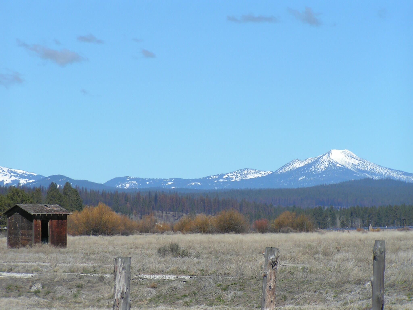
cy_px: 155
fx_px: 2350
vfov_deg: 7.5
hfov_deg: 10.0
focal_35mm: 197
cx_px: 206
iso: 50
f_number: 4.5
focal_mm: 30.1
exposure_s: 1/1000
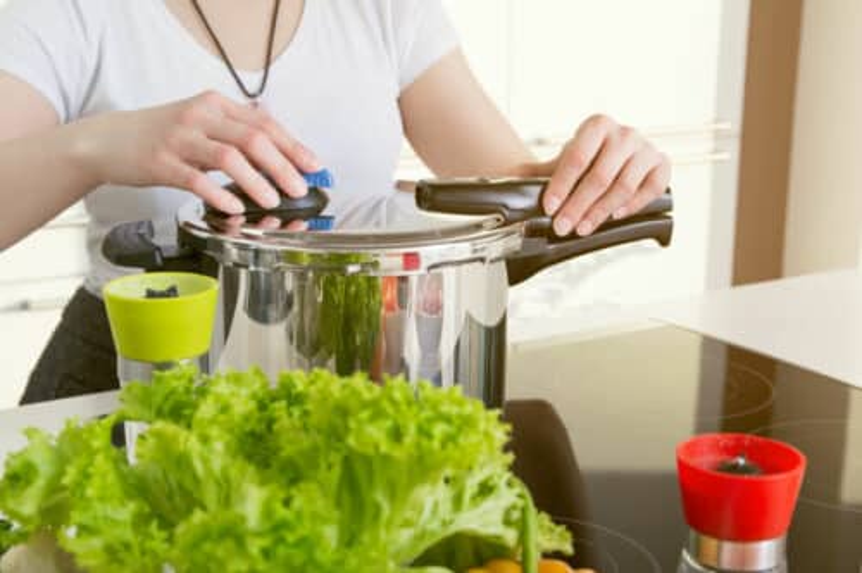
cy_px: 286
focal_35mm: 57
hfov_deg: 35.1
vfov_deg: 23.7
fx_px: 1363
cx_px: 431
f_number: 5.6
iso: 100
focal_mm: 38
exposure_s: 1/160
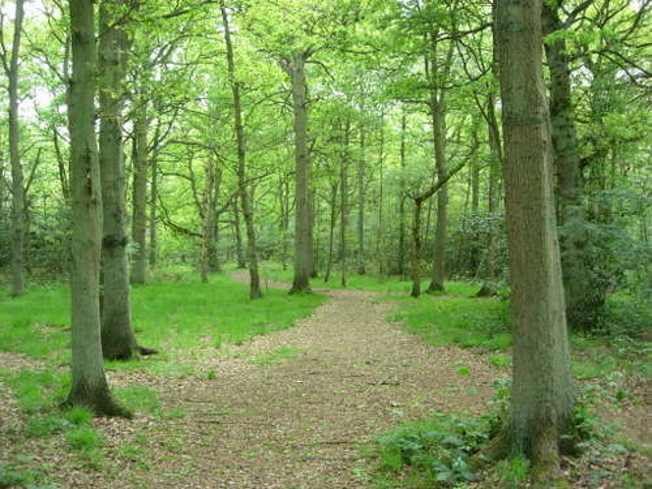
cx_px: 326
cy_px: 244
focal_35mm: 38
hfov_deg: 49.0
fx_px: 716
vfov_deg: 37.7
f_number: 2.8
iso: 64
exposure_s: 1/45.2
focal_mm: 7.8
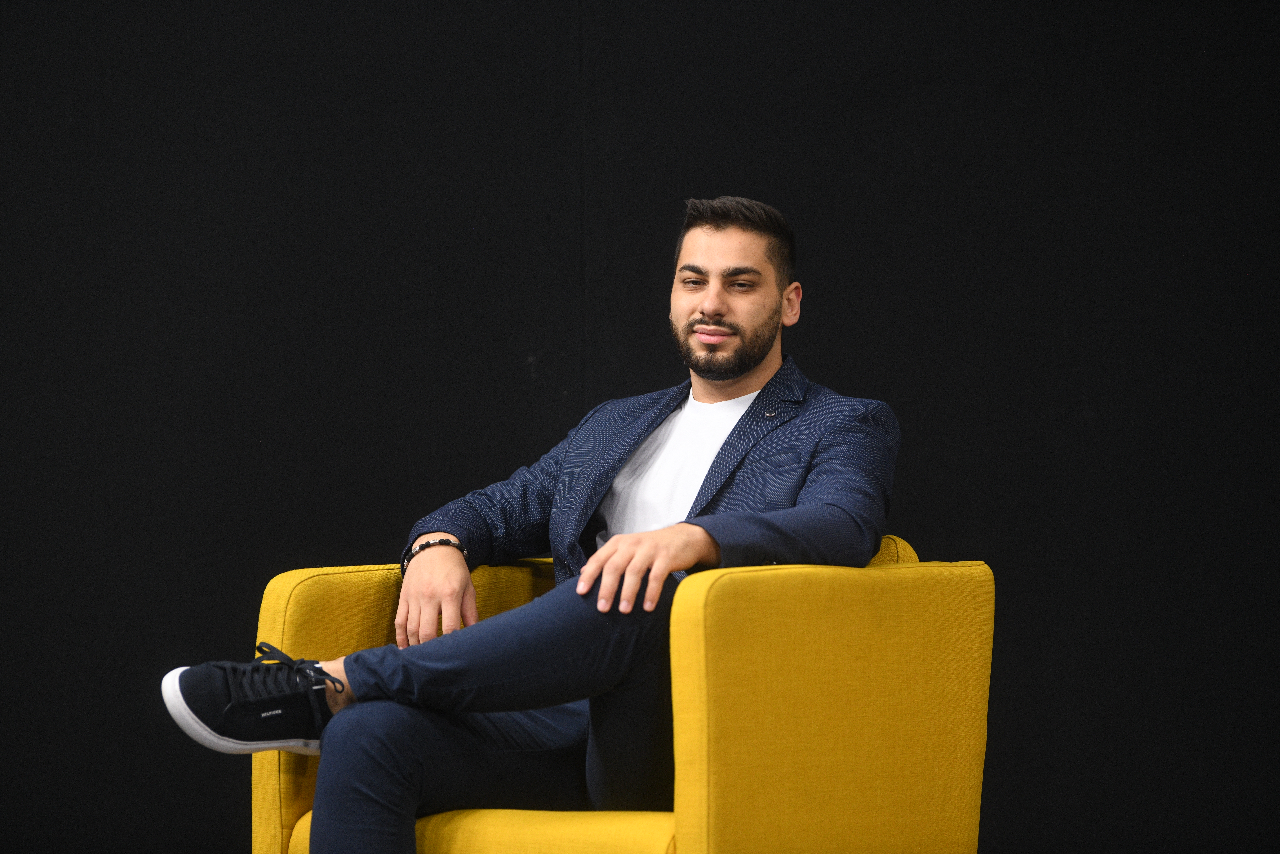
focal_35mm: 130
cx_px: 640
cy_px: 427
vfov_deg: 10.5
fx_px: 4622
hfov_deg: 15.8
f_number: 2.8
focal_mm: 130
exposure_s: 1/500
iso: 1600
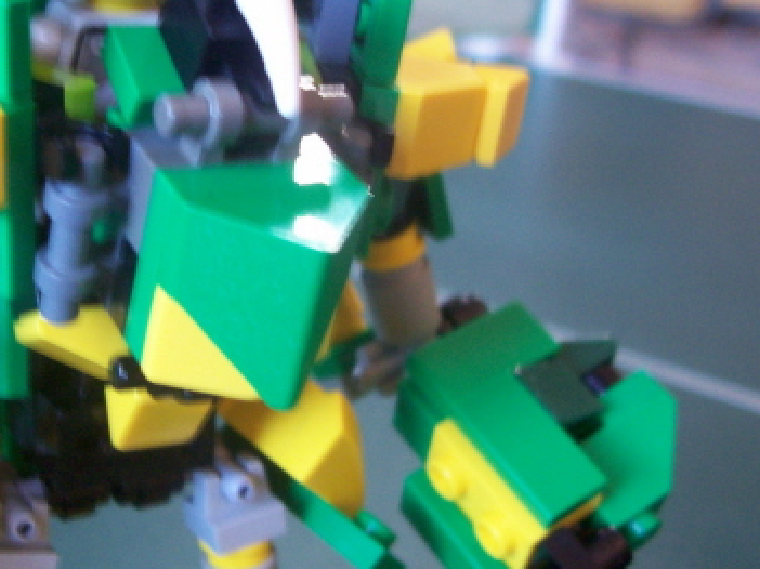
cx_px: 247
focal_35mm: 62
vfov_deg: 23.5
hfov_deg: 30.9
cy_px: 199
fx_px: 1361
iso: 160
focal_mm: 5.6
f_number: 2.7
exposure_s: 1/8
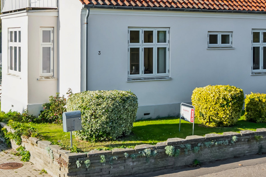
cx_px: 112
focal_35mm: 59
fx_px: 438
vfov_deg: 22.8
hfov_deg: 33.7
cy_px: 67
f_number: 4
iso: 400
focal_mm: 23.5
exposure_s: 1/2500
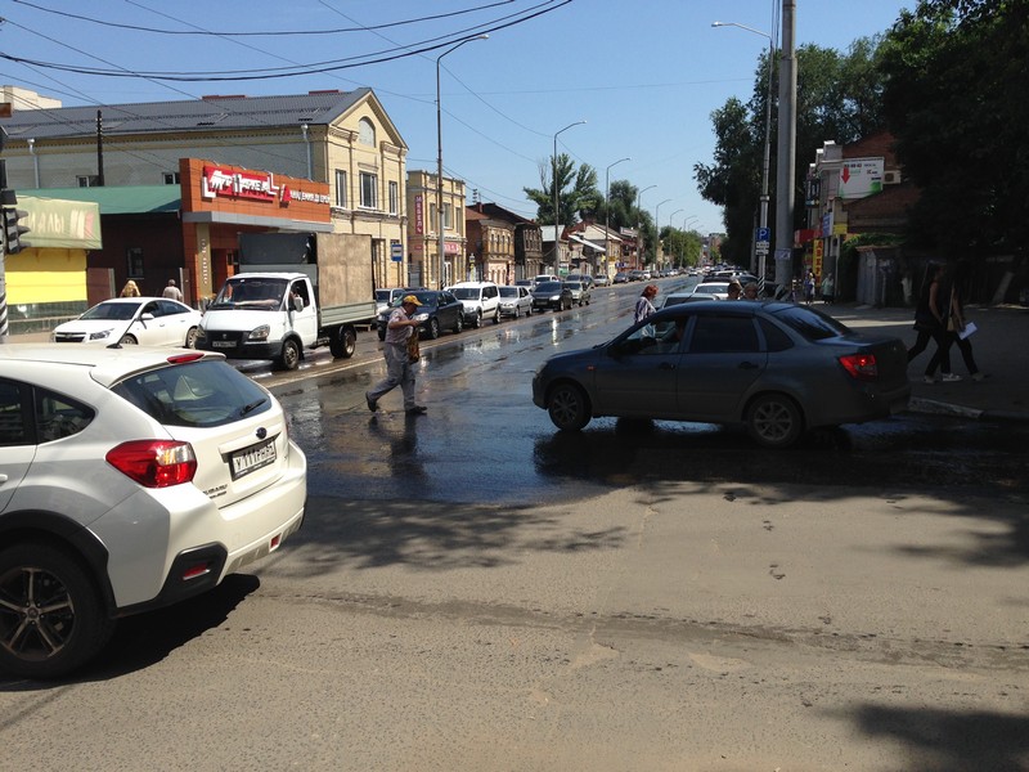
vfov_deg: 42.9
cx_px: 514
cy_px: 386
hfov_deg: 55.4
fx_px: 981
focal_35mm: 33
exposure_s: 1/1748
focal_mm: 4.12
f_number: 2.4
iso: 50
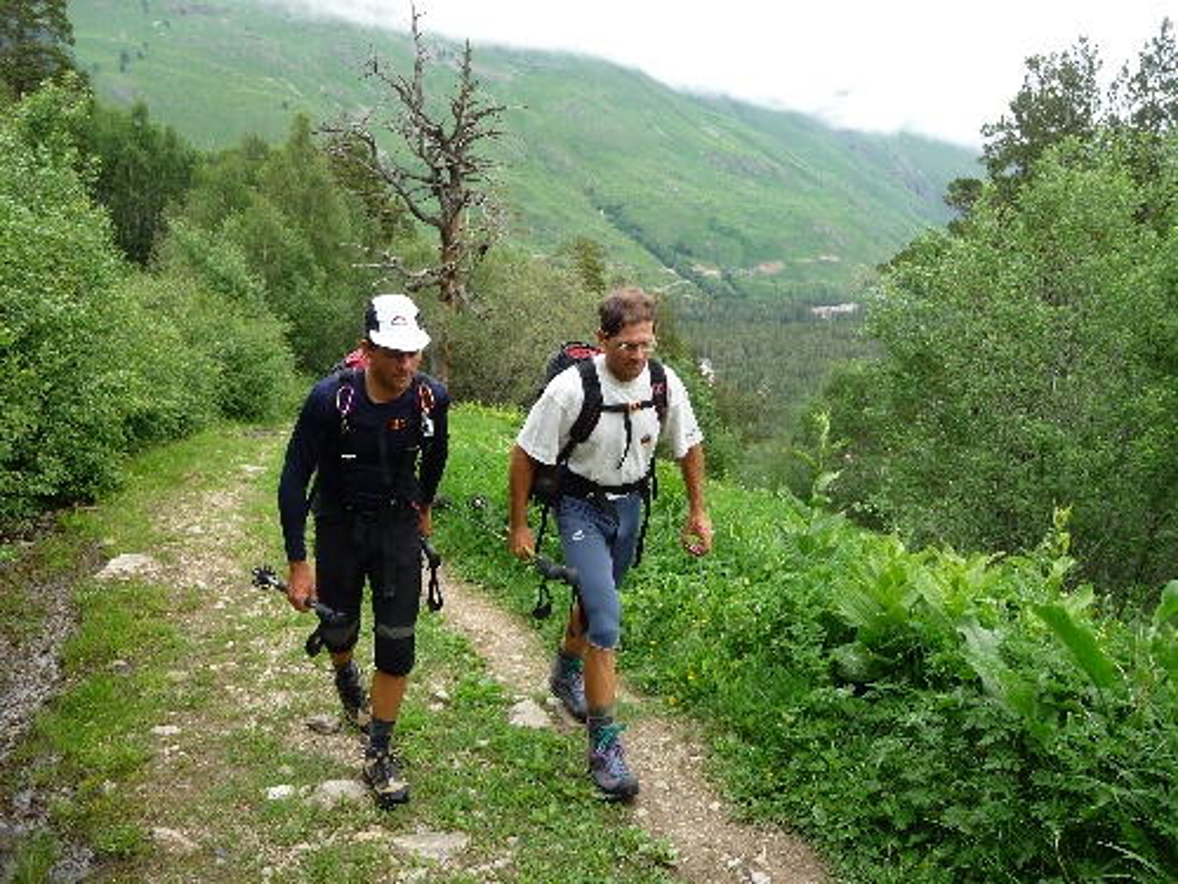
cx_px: 589
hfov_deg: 63.4
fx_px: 953
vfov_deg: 49.7
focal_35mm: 28
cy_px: 442
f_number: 3.3
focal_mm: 4.7
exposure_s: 1/200
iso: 100
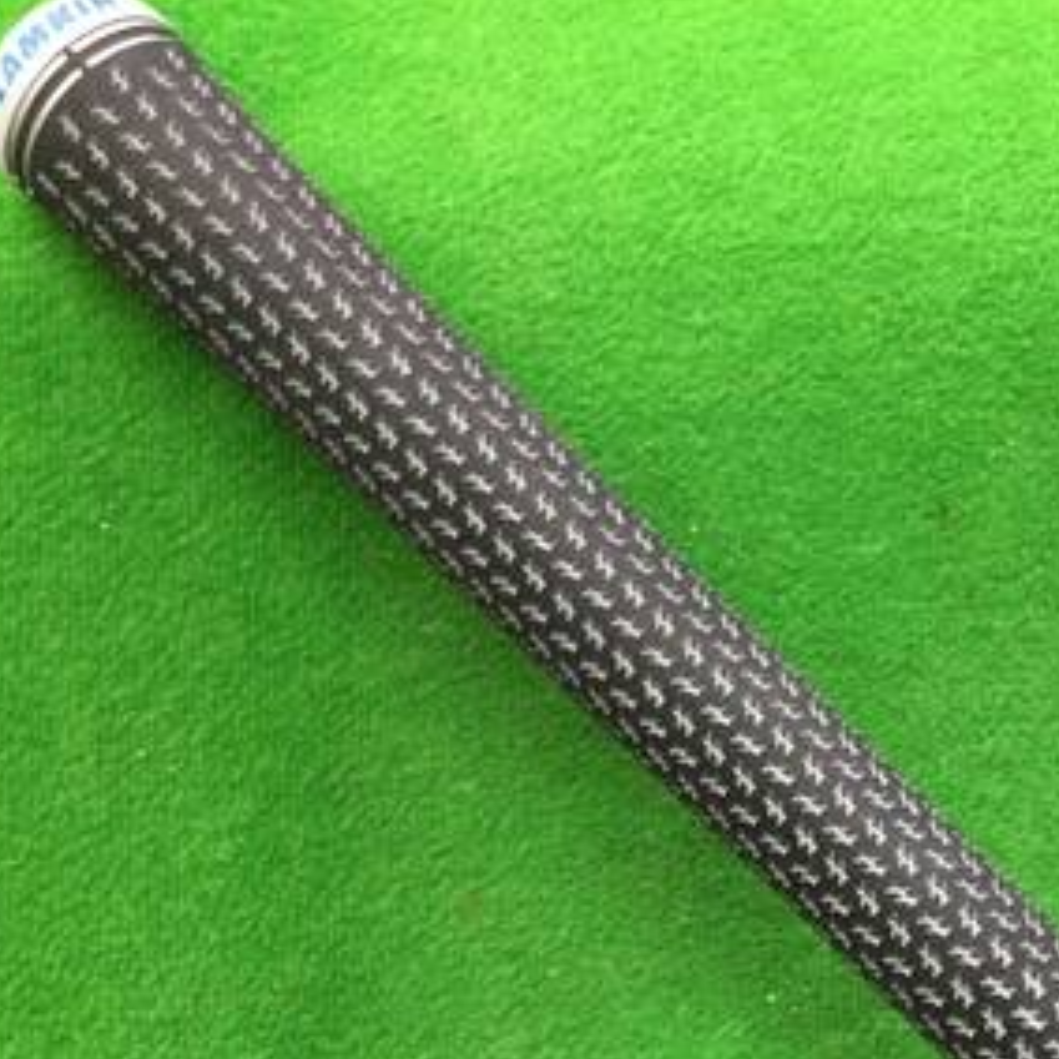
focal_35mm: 62
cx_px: 842
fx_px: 2146
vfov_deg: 27.0
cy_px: 891
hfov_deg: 27.2
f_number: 2.4
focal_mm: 3.3
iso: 125
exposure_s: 1/30
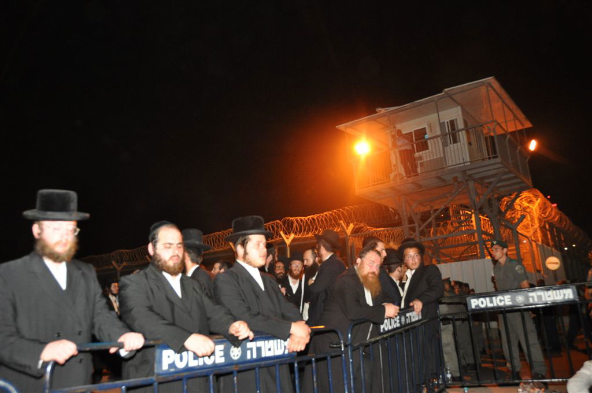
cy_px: 196
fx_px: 493
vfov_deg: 43.5
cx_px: 296
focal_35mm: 30
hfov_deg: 62.0
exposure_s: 1/60
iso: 800
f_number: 4
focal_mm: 20
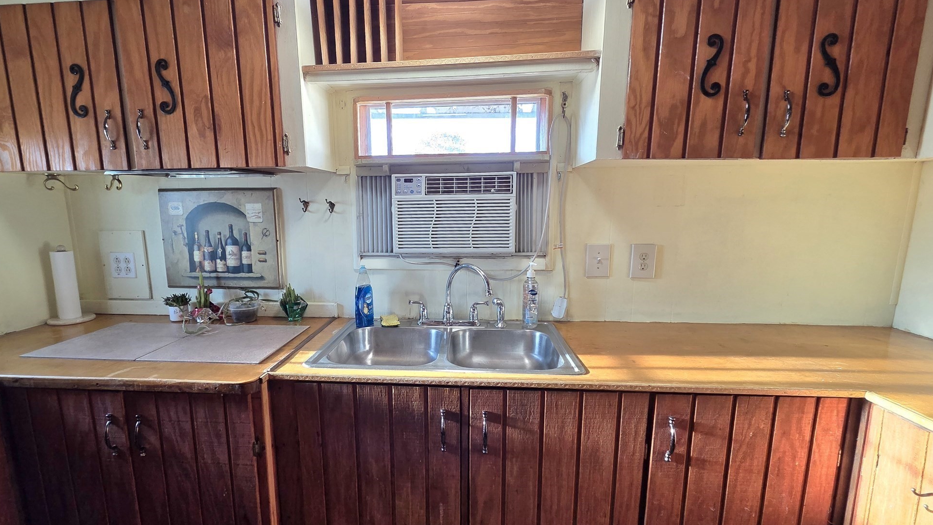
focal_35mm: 15
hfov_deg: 102.9
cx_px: 442
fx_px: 371
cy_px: 278
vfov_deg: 70.5
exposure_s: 1/60.2
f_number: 2.2
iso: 200
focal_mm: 2.2
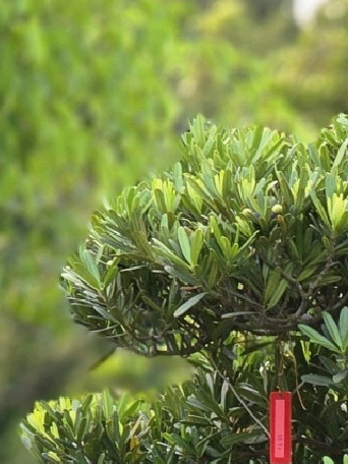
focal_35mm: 323
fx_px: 4330
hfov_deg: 4.5
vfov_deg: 6.1
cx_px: 673
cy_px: 675
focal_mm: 7.9
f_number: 2.4
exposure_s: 1/161
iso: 50
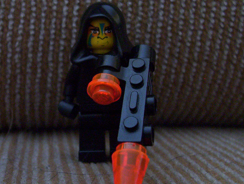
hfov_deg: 27.3
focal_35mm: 71
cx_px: 97
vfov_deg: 20.8
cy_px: 88
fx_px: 502
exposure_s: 1/8
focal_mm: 5.77
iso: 200
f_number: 2.73
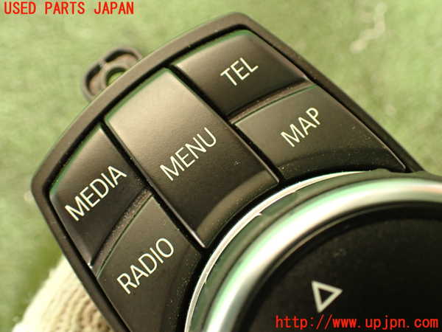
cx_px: 221
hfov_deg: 56.8
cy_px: 166
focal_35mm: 32
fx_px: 409
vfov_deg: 44.2
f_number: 2.4
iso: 320
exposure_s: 1/30
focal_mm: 5.79
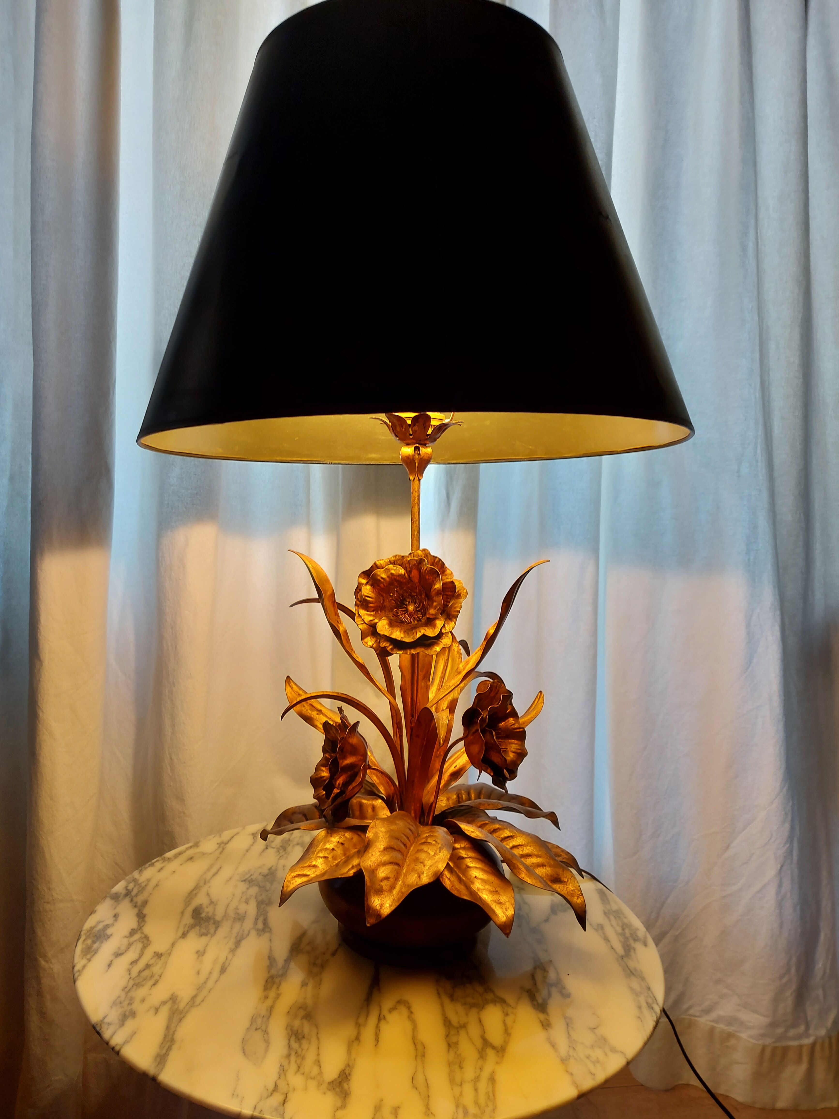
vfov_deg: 71.6
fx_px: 776
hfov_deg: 56.8
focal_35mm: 24
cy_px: 560
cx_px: 420
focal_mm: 5.23
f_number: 1.8
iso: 64
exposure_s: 1/60
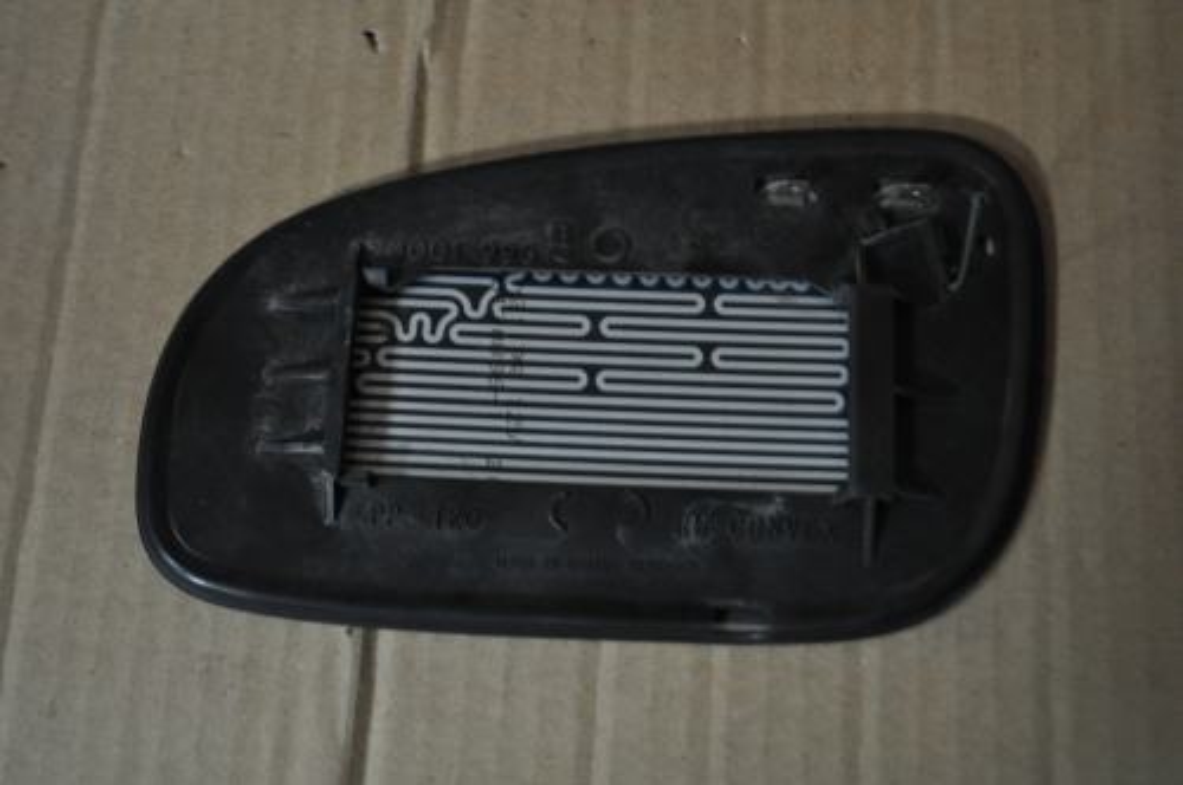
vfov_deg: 25.0
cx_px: 592
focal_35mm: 54
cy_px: 392
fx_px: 1772
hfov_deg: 36.9
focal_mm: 36
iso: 1600
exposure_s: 1/13
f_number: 5
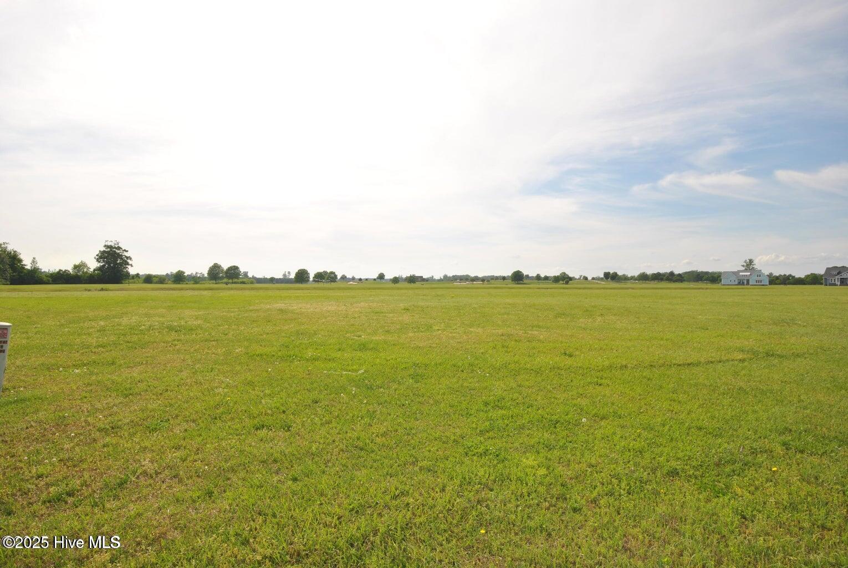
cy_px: 284
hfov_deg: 85.4
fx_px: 460
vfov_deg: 63.4
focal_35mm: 20
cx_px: 424
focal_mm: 13
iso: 100
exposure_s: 1/200
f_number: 10
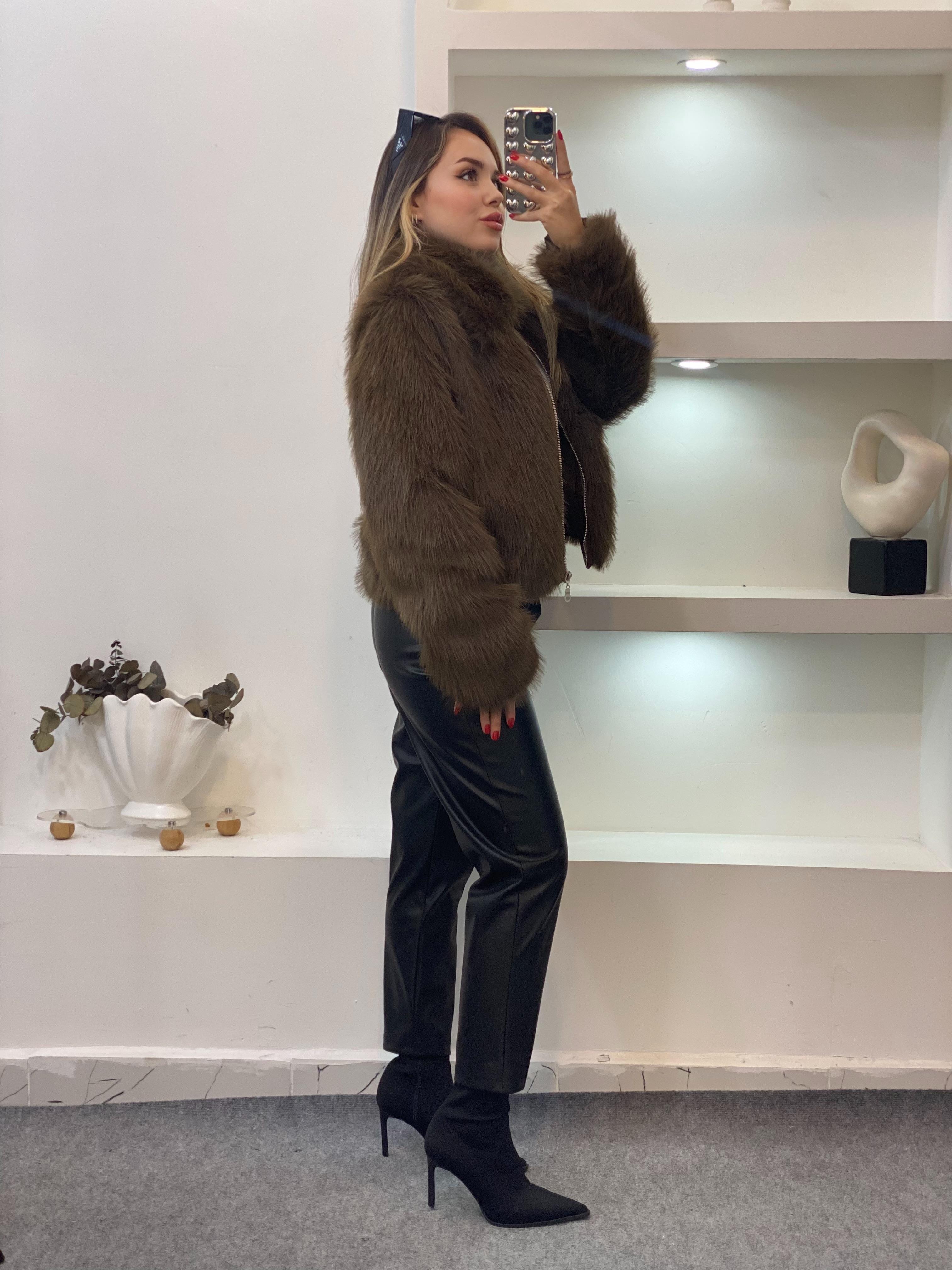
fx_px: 1907
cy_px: 635
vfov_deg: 36.8
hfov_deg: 28.0
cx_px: 476
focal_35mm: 52
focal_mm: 6
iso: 80
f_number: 2
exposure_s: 1/100
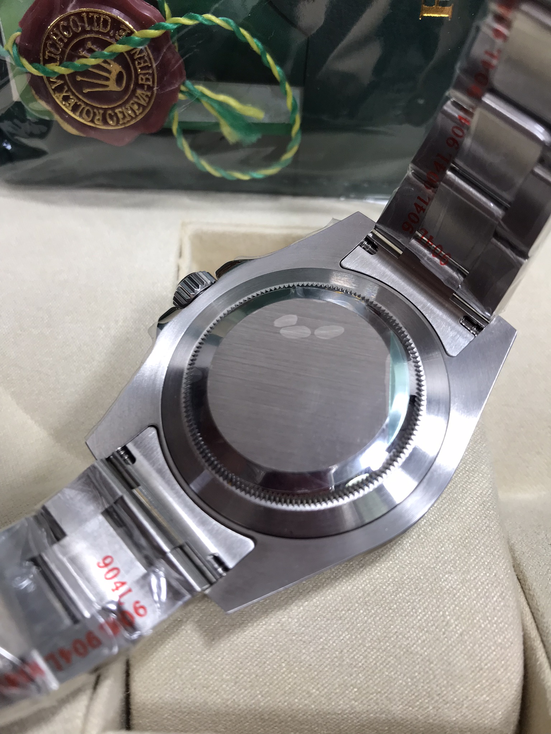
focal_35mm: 28
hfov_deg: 49.7
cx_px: 276
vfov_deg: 63.4
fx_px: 594
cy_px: 367
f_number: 1.8
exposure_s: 1/50
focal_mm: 3.99
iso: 25
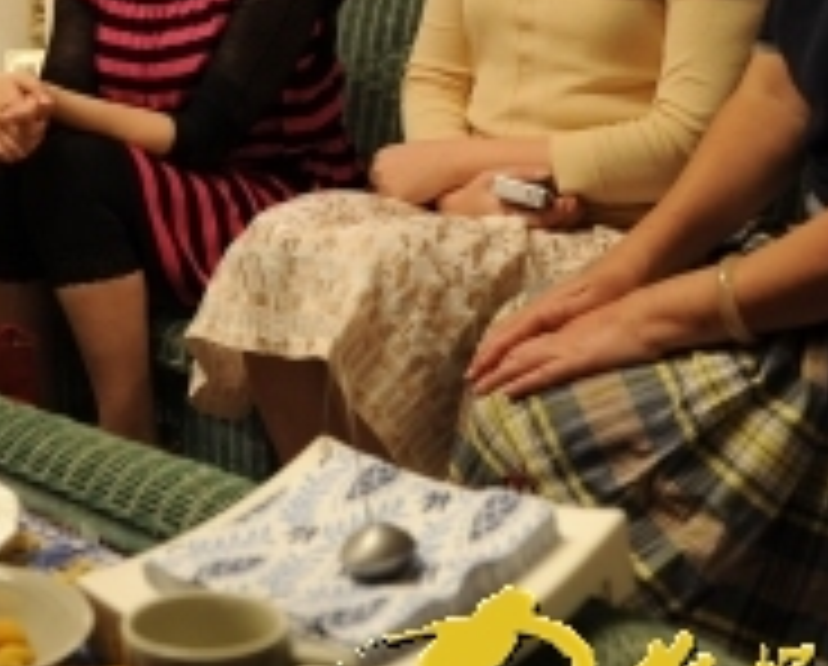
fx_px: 1498
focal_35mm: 61
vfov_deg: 24.5
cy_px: 90
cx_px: -9
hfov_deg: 28.8
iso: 1000
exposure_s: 1/40
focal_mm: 24
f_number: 3.2
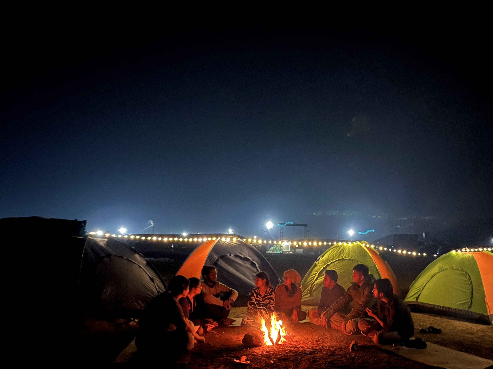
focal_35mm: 34
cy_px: 225
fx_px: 484
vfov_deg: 41.6
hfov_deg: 53.3
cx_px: 312
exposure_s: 1/2
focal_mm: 5.1
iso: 1000
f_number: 1.6
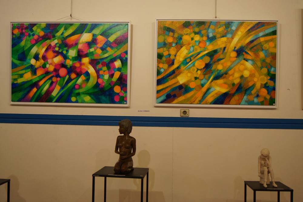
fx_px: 303
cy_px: 101
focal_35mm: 36
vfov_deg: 36.8
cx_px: 152
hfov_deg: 53.2
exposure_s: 1/40
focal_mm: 24
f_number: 4
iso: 250
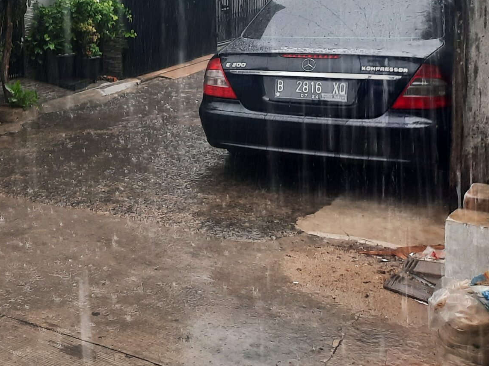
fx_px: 791
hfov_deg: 30.7
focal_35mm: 56
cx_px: -50
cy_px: 46
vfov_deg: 25.4
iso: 100
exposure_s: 1/60
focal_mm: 4.6
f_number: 2
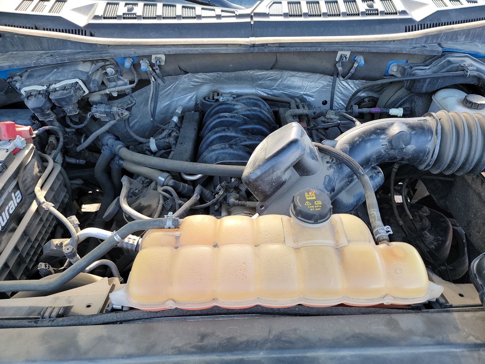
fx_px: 336
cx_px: 242
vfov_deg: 56.8
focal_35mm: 24
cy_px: 182
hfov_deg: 71.6
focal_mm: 6.7
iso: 77
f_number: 1.8
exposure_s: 1/59
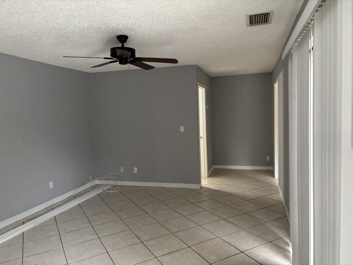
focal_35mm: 26
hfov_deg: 67.3
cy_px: 132
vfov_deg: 53.1
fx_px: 265
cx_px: 176
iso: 400
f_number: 1.6
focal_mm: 5.96
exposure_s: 1/60
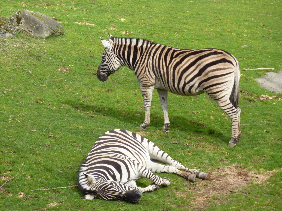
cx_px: 141
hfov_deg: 11.7
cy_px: 106
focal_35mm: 169
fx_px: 1377
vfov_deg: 8.8
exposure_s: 1/500
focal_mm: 27.8
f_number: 4.5
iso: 250
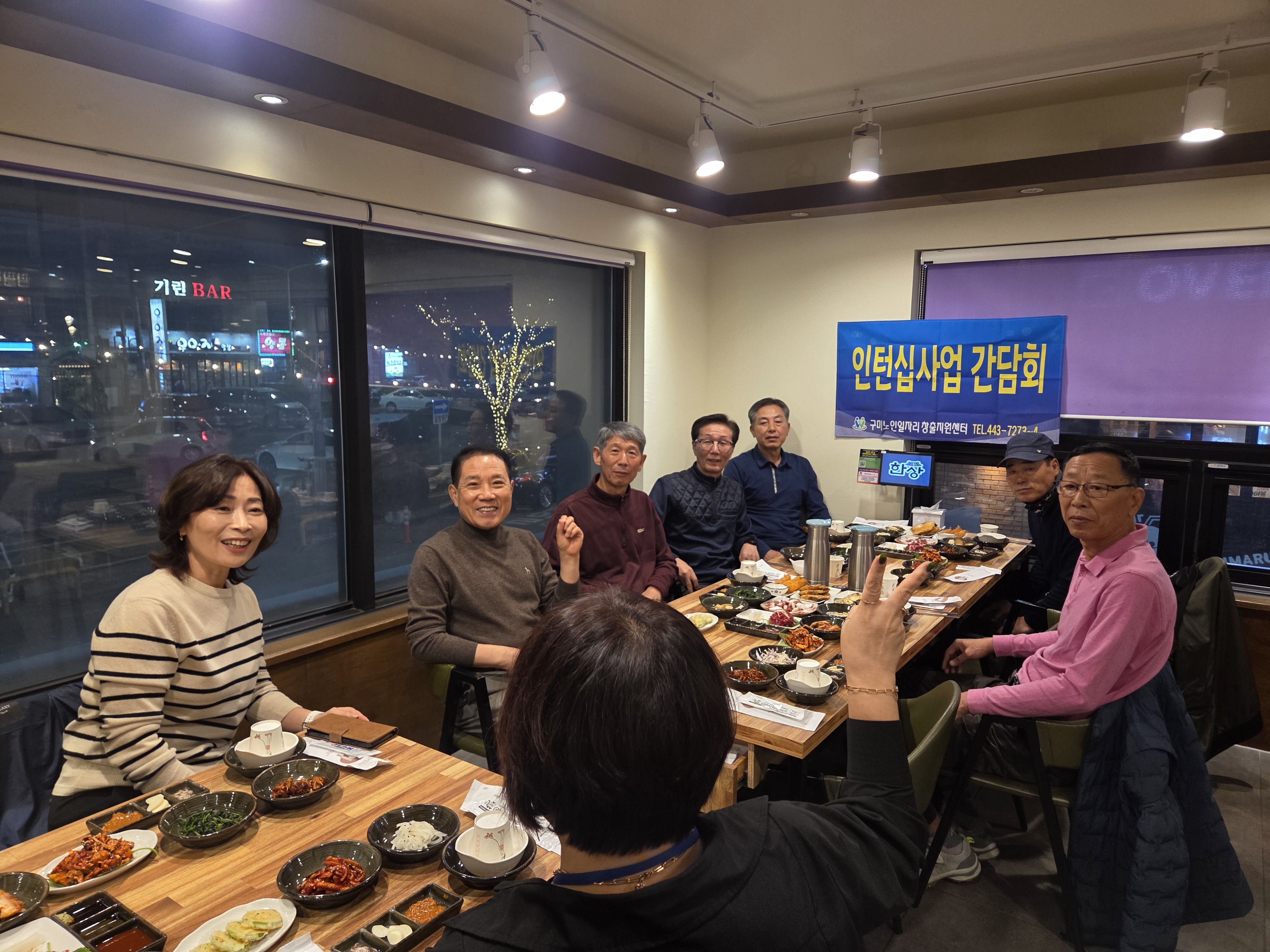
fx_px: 844
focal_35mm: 23
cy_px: 476
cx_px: 635
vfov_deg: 58.9
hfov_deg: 73.9
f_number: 1.8
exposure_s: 1/120
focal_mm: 5.4
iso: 320
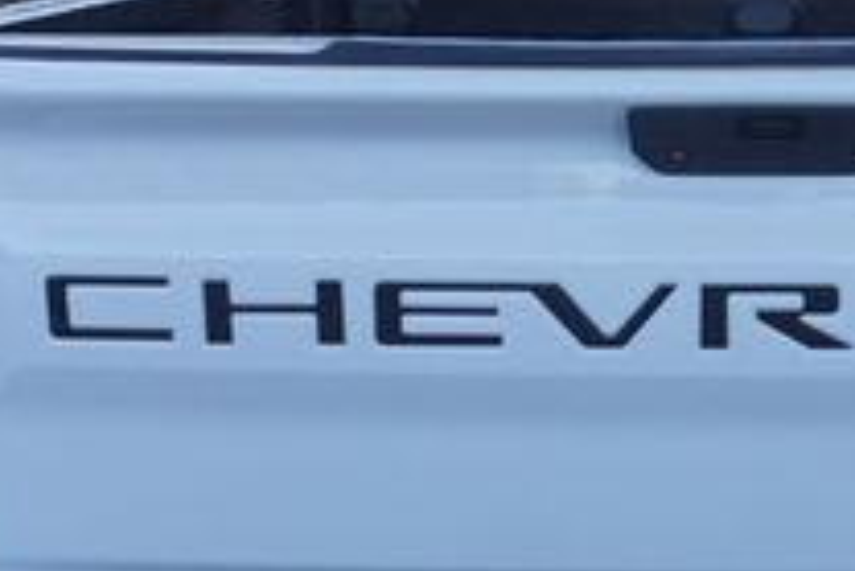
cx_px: 686
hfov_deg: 22.9
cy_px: 435
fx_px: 2080
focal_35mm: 88
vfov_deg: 15.6
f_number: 5.6
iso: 100
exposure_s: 1/80
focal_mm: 19
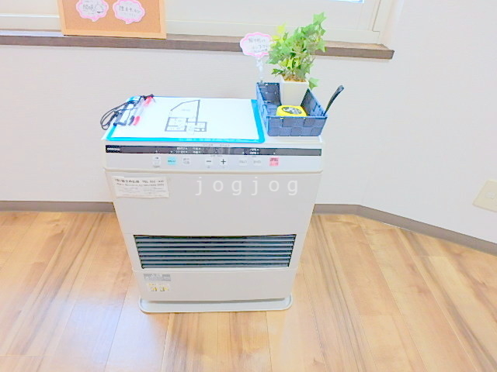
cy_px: 186
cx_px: 248
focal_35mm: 21
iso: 200
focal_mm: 3.7
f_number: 3.5
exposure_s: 1/40
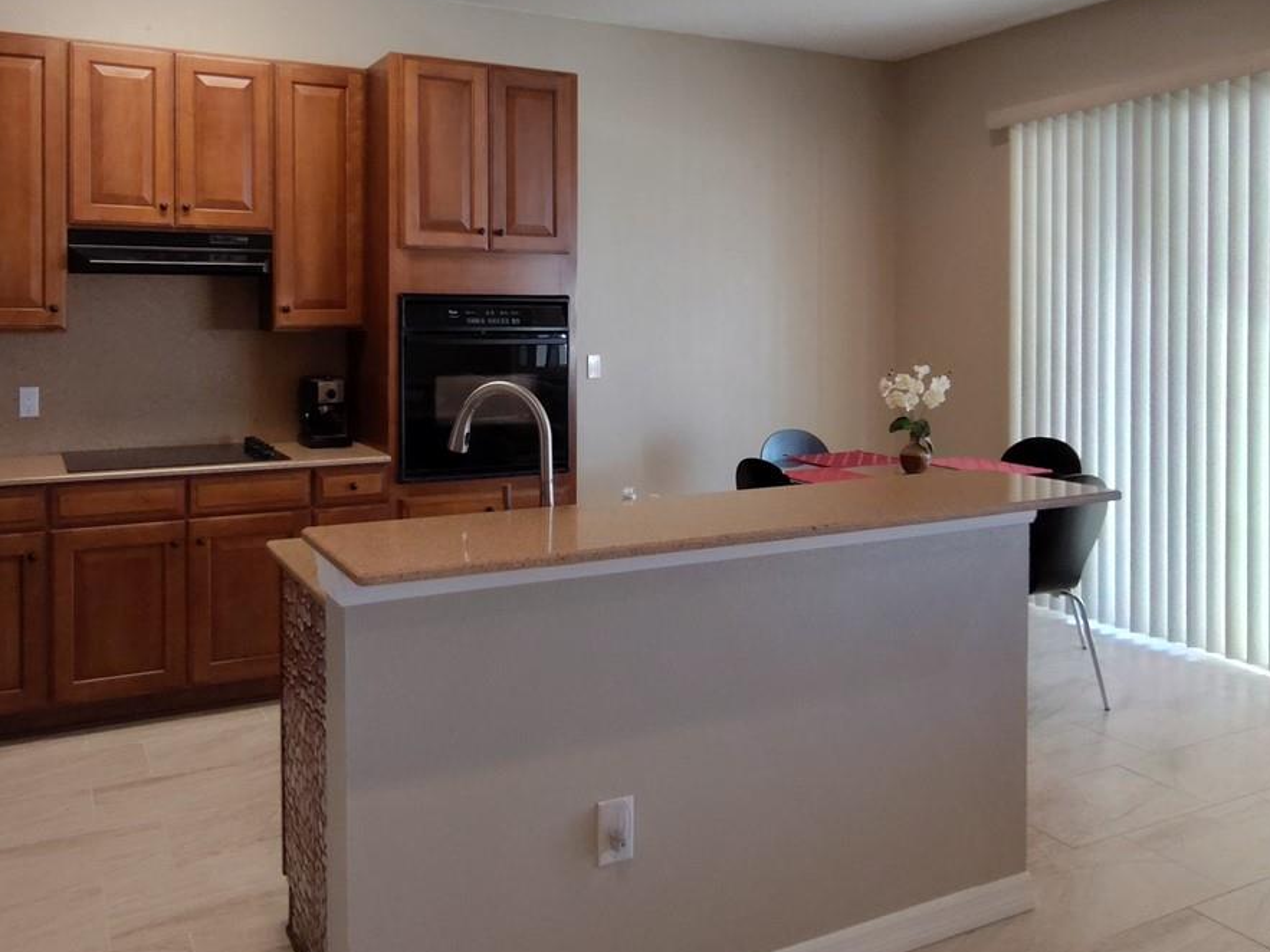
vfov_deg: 47.4
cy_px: 318
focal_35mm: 29
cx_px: 495
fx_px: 1064
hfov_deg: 61.0
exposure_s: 1/60
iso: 369
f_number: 2.2
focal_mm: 1.66
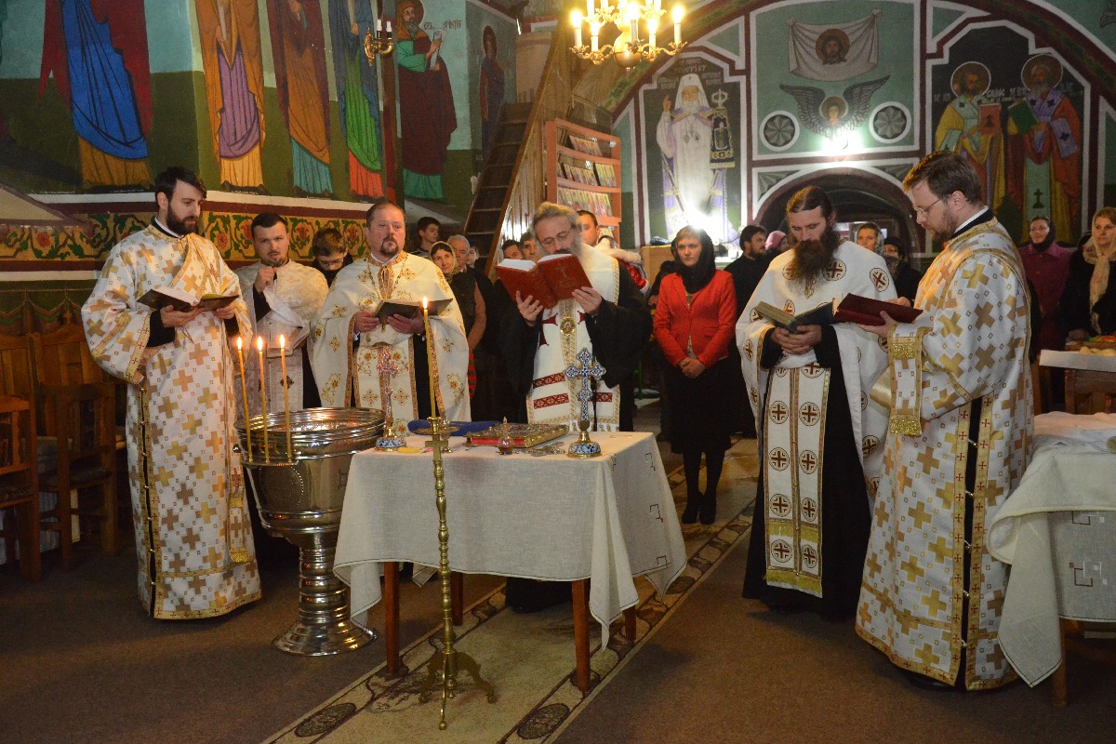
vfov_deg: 34.2
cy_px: 372
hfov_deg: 49.6
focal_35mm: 39
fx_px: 1209
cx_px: 558
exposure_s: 1/50
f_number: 4
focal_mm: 26
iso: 4000
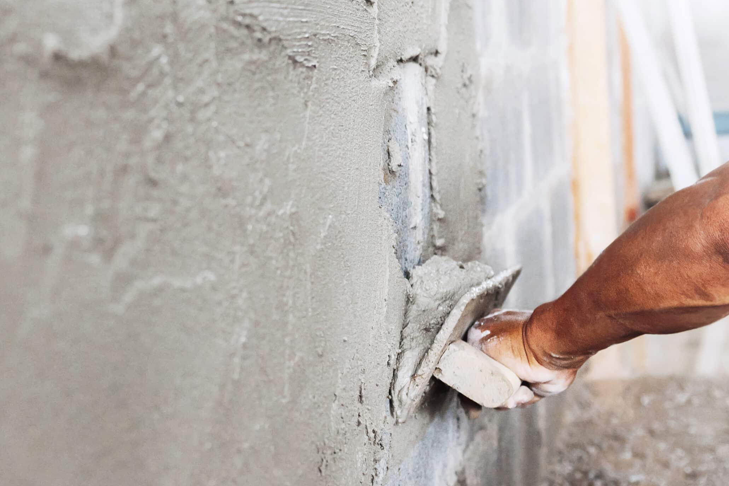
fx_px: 729
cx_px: 379
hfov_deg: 53.1
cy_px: 300
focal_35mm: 36
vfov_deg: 36.7
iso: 500
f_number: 3.5
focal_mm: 29
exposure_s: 1/400
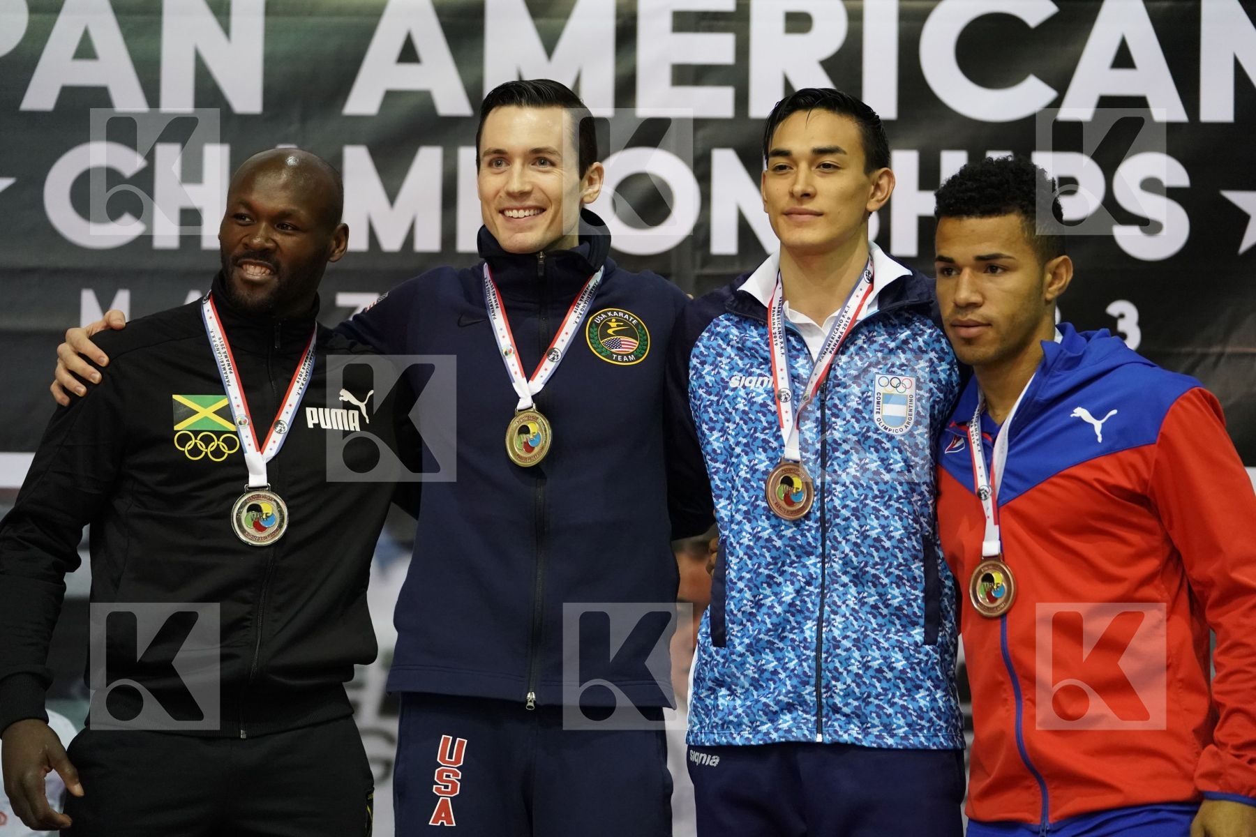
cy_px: 418
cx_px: 628
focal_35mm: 111
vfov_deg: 12.3
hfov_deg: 18.4
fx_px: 3872
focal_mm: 111
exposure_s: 1/250
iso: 6400
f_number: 2.8
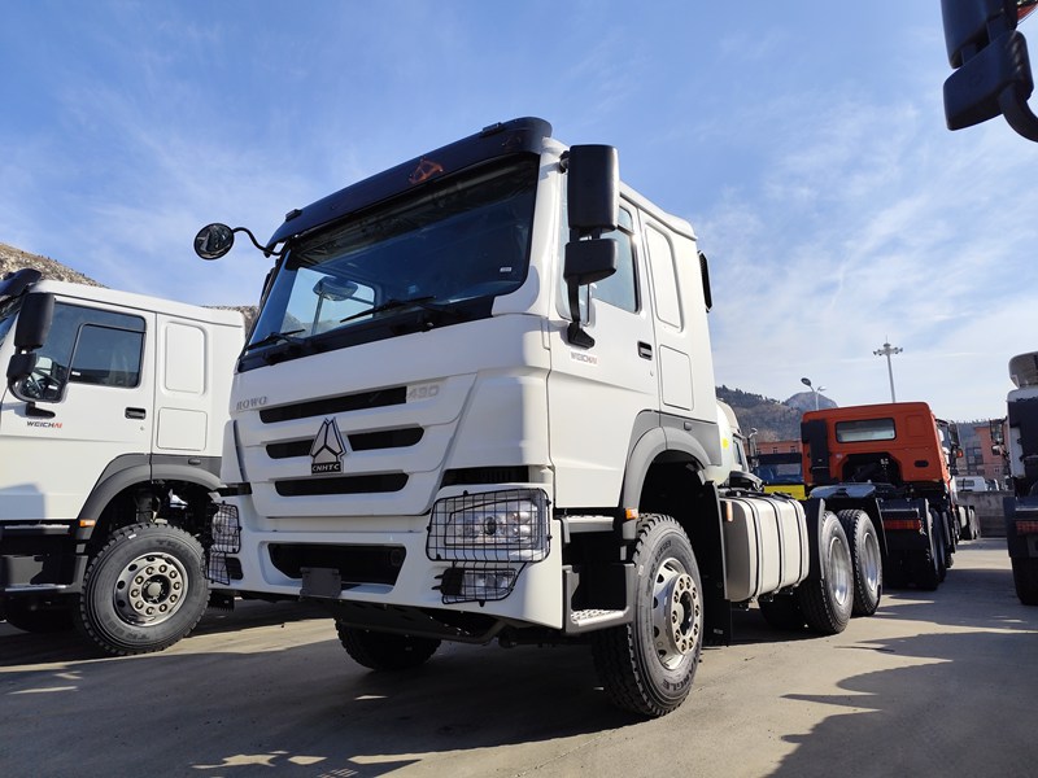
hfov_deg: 73.9
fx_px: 690
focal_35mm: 23
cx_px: 519
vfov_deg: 58.9
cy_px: 389
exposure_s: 1/1400
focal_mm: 6.14
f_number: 1.65
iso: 50
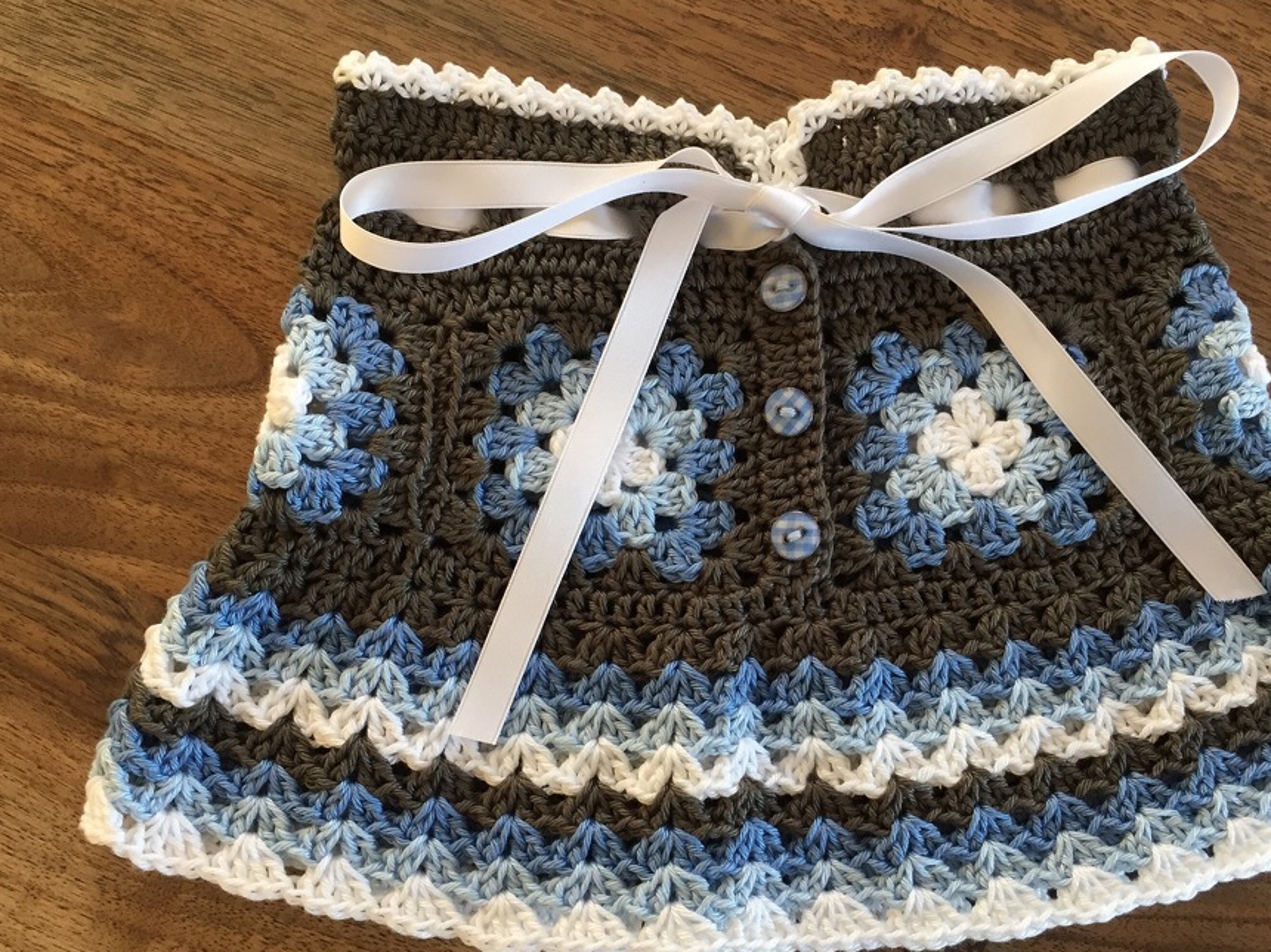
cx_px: 737
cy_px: 514
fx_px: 1321
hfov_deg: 51.2
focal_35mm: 36
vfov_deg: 39.6
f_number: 2.2
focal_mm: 4.15
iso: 100
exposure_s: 1/33
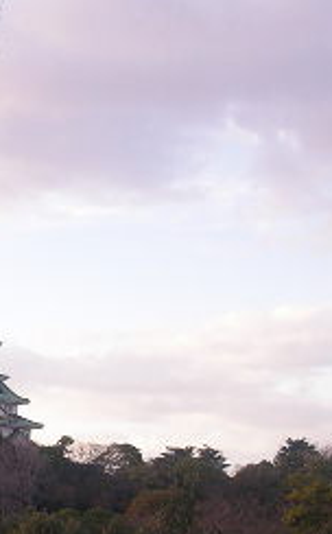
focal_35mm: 103
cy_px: 503
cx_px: -4
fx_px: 1495
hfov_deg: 12.5
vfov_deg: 19.8
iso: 50
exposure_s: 1/160
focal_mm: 5.7
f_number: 2.8
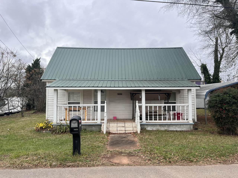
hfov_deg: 67.3
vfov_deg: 53.1
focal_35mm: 26
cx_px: 119
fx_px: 179
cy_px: 89
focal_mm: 5.1
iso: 50
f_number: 1.6
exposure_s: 1/878
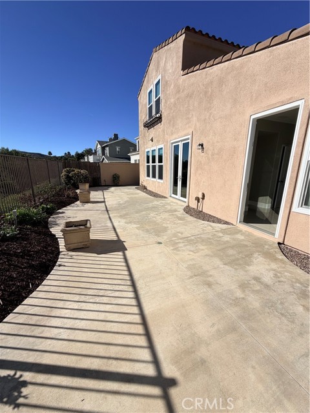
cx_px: 155
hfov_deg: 85.7
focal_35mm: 14
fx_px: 167
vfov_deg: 102.1
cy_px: 206
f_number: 2.2
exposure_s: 1/1534
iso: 20
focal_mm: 2.22
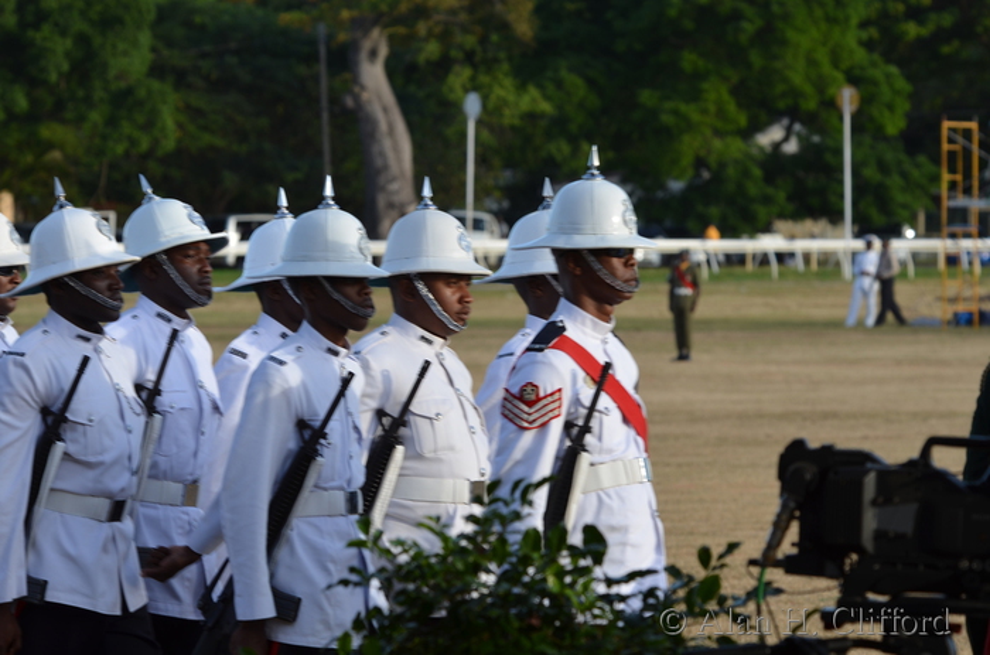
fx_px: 8024
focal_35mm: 292
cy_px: 328
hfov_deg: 7.1
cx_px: 495
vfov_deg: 4.7
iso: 100
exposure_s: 1/125
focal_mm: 195
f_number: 9
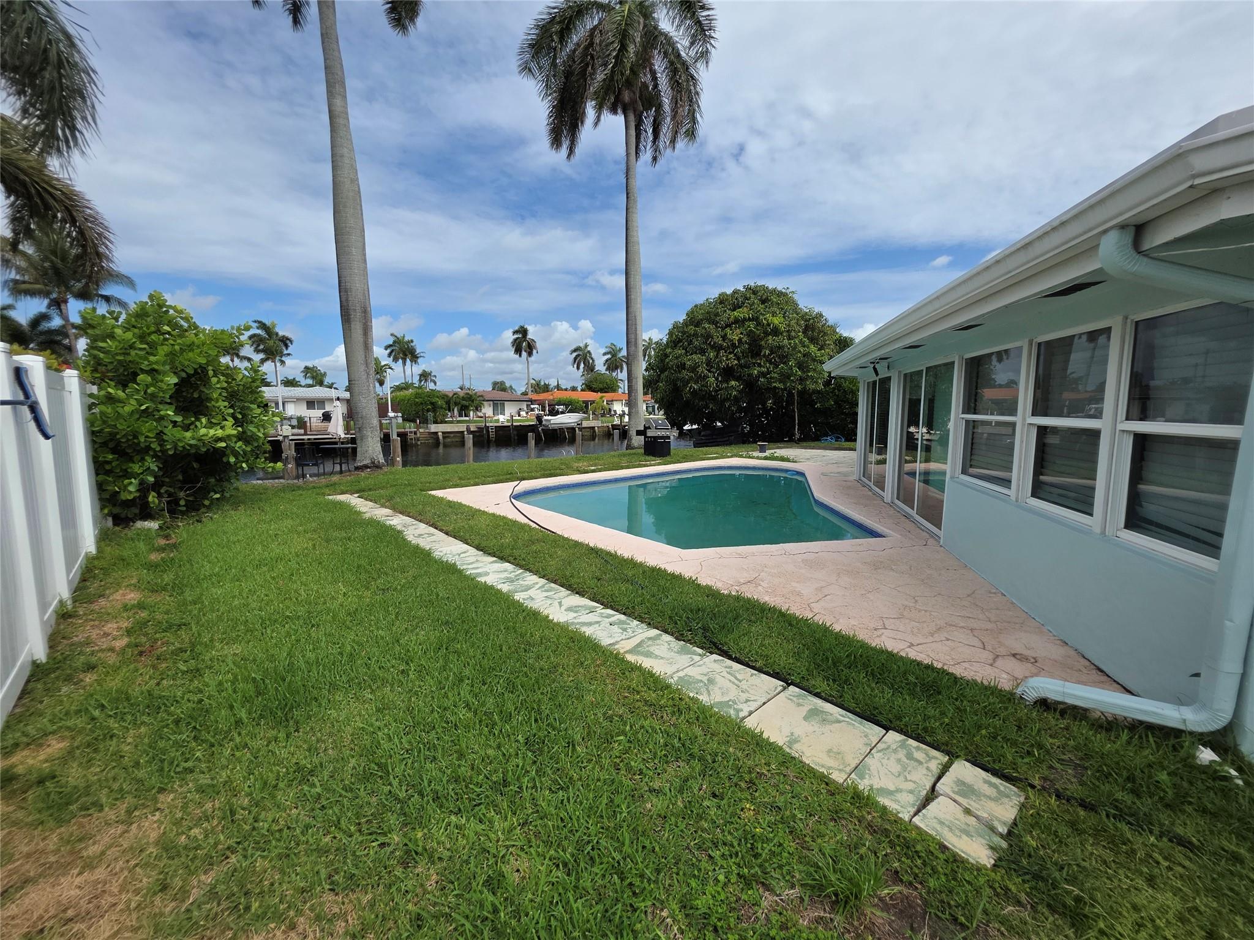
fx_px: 471
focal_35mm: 13
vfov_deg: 89.9
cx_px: 627
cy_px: 470
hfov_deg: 106.2
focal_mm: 2.2
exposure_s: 1/3238
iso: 40
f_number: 1.9
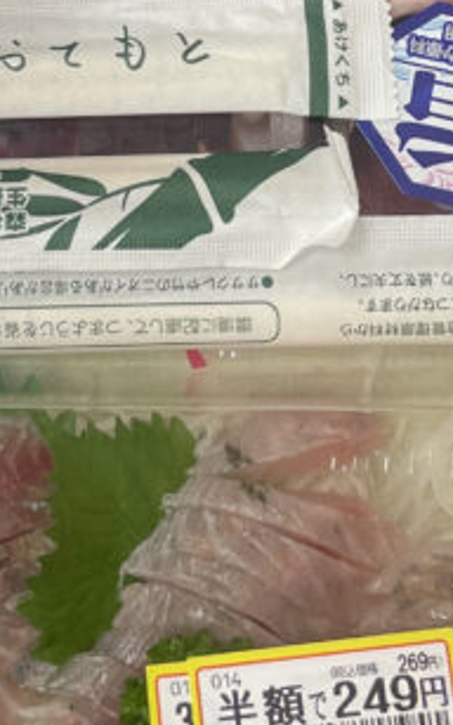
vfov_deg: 21.0
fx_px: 1816
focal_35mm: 92
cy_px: -146
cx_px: 130
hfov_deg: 14.2
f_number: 1.6
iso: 50
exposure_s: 1/100
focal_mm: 4.2
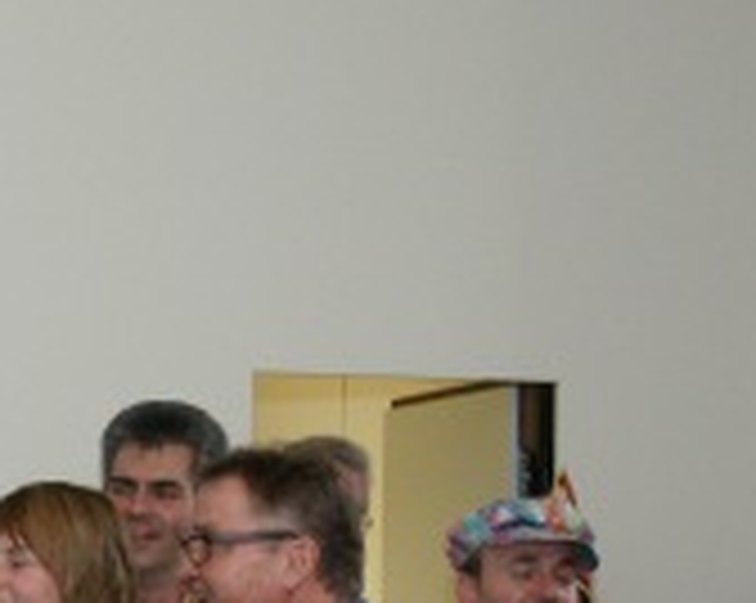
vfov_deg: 12.5
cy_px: 639
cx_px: -274
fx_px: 2704
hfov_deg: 15.1
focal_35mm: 121
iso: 800
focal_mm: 24
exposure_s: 1/60
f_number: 5.6
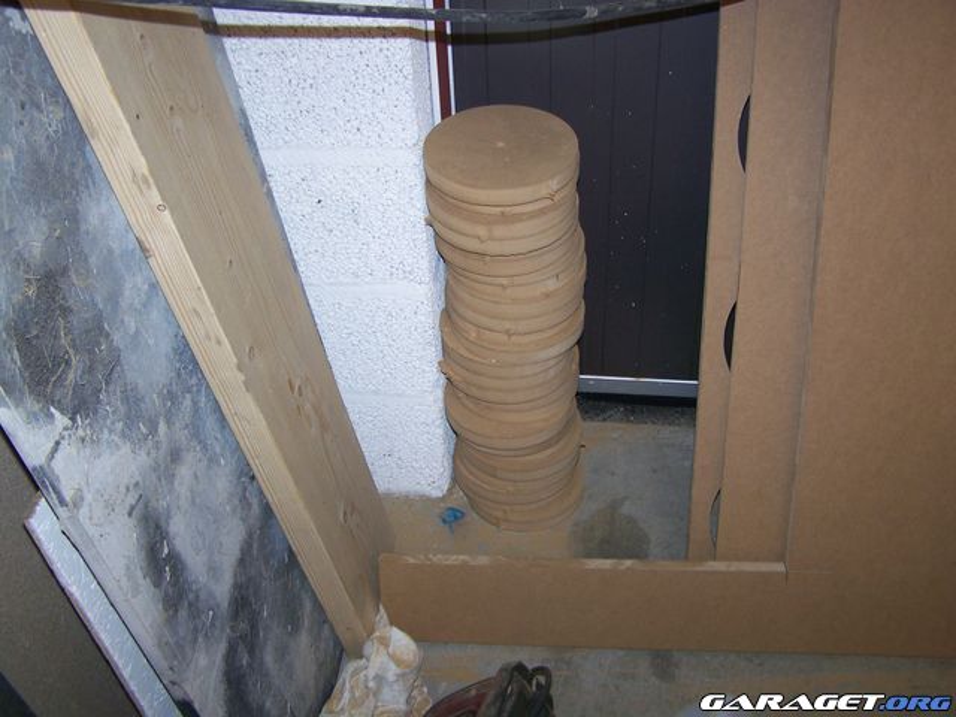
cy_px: 358
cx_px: 478
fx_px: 1049
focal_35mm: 38
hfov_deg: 49.0
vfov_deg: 37.7
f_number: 2.8
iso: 80
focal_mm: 6.3
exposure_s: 1/60
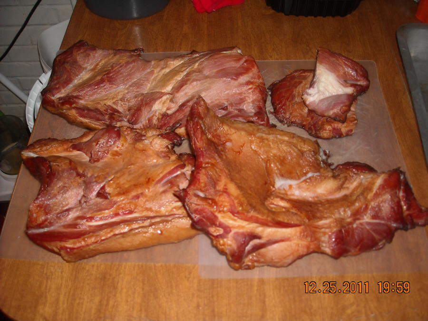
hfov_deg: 52.6
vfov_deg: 40.7
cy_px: 160
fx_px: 433
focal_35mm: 35
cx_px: 214
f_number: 2.8
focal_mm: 5.7
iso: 200
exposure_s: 1/60
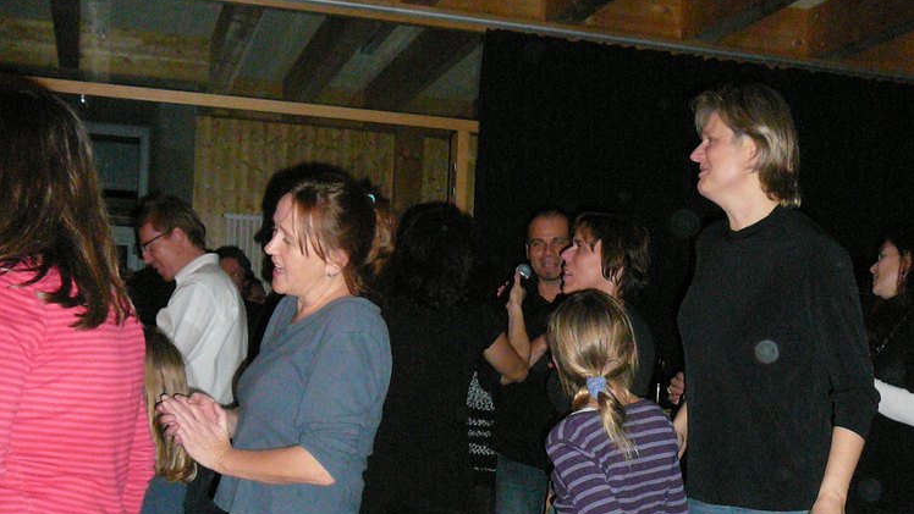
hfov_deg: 40.6
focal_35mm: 51
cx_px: 457
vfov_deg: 23.0
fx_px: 1236
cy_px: 447
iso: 400
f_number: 2.8
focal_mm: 5.2
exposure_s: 1/30
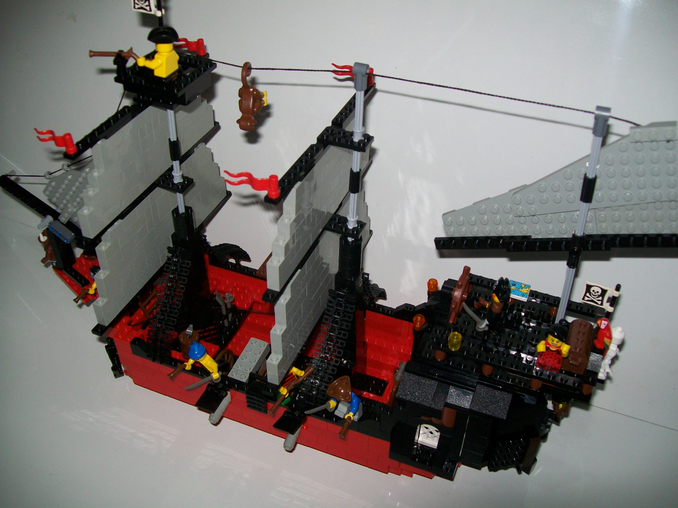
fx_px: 666
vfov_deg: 41.8
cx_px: 339
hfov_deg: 54.0
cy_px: 254
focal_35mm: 34
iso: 64
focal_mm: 6.1
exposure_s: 1/60
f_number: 2.7
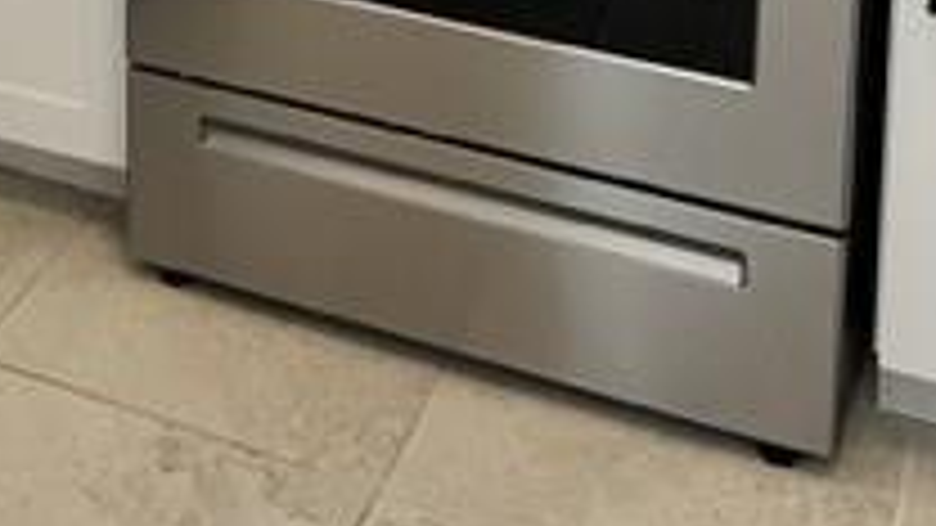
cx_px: 0
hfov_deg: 23.4
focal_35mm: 87
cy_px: -607
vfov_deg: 12.0
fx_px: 2159
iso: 160
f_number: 1.6
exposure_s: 1/60
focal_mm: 5.1
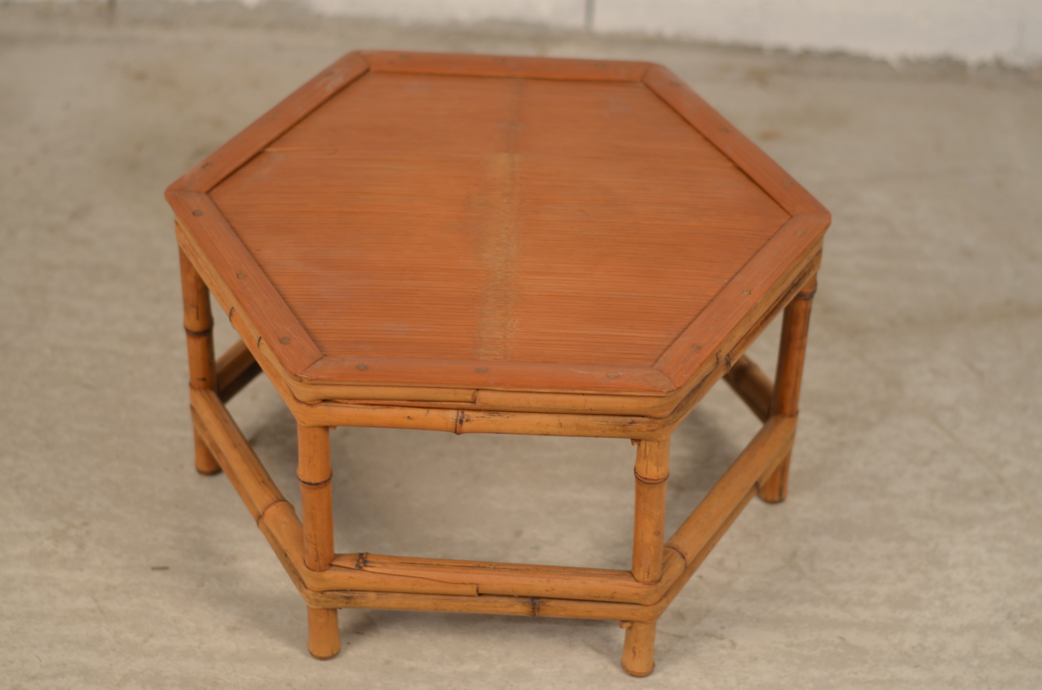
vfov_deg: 18.1
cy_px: 345
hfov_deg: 27.0
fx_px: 2166
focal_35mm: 75
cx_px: 521
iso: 100
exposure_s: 1/20
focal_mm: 50
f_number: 2.2
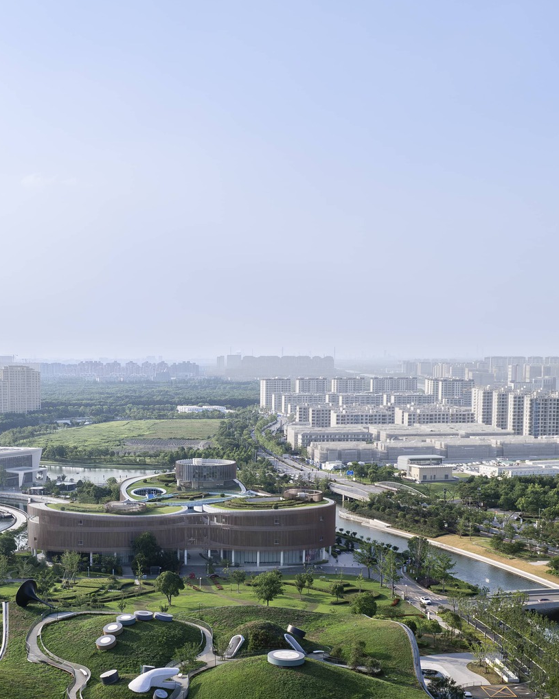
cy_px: 499
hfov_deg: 32.3
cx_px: 163
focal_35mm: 46
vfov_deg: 39.6
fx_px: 952
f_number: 2.8
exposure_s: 1/3200
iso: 400
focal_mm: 12.29
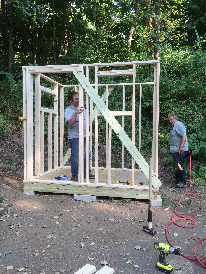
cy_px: 137
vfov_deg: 61.7
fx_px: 230
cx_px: 103
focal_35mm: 29
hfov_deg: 48.2
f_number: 2.2
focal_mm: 4.15
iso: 32
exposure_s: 1/138
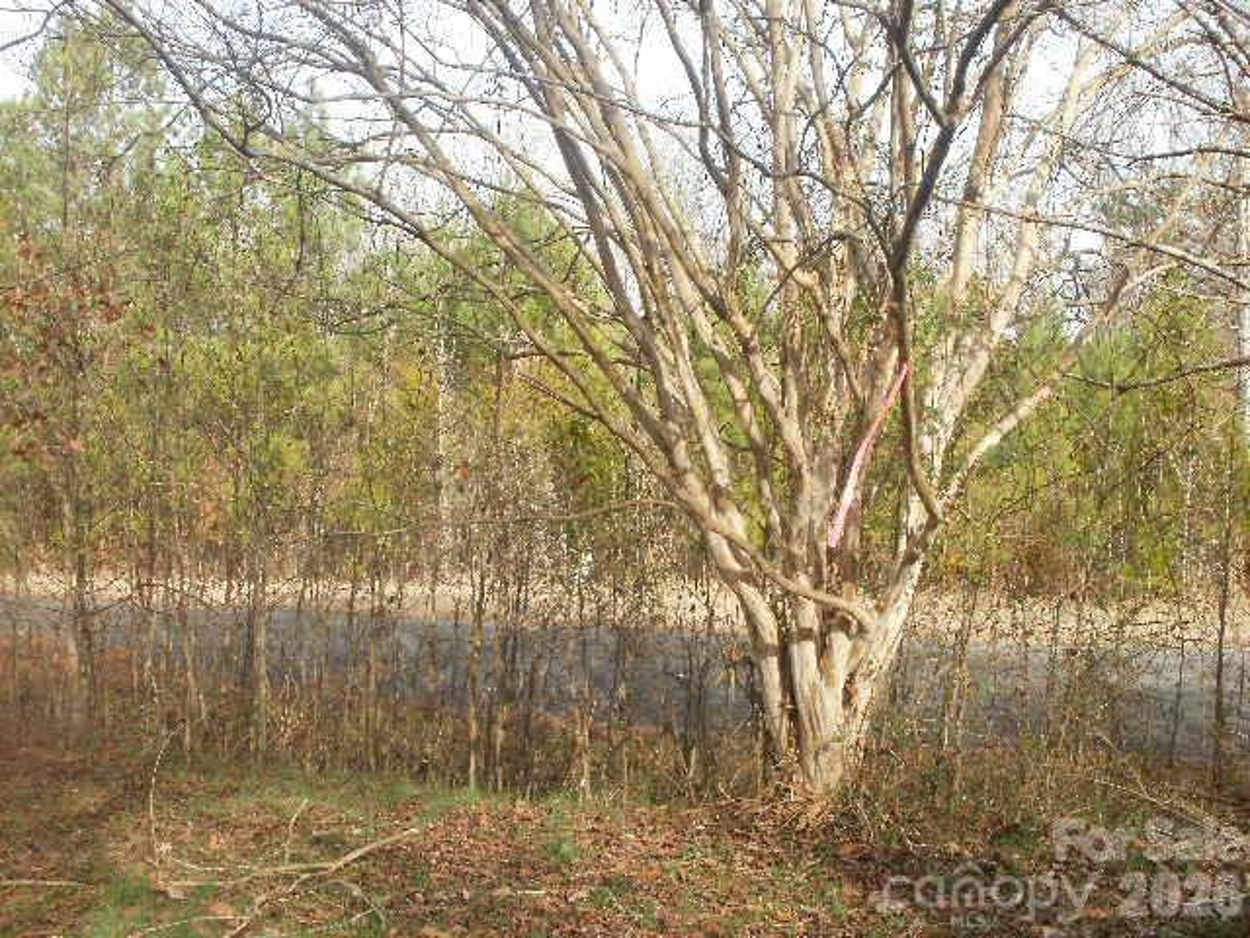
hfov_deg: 51.4
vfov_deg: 39.7
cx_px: 625
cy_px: 469
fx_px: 1300
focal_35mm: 36
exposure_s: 1/125
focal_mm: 6.3
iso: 100
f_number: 5.6
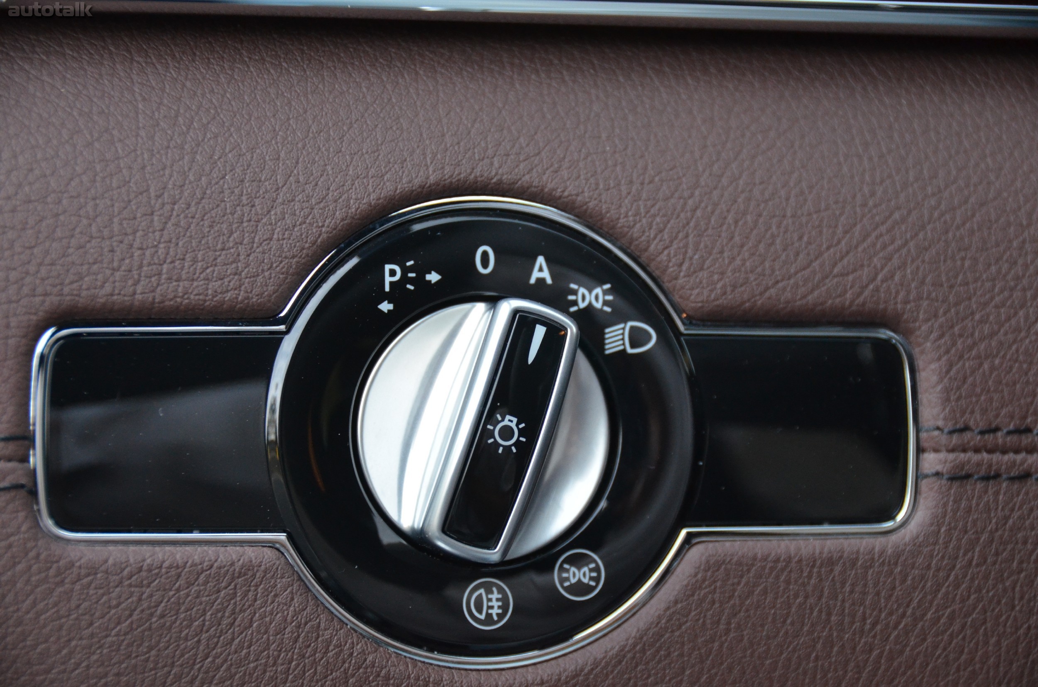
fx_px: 3885
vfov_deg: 10.1
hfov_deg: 15.2
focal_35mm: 135
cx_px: 519
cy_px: 344
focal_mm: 90
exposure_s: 1/320
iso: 1600
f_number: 5.3
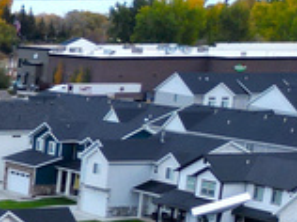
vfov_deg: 9.2
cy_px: 369
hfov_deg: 10.5
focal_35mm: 156
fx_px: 1336
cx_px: -461
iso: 110
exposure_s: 1/2000
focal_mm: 6.72
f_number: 1.7
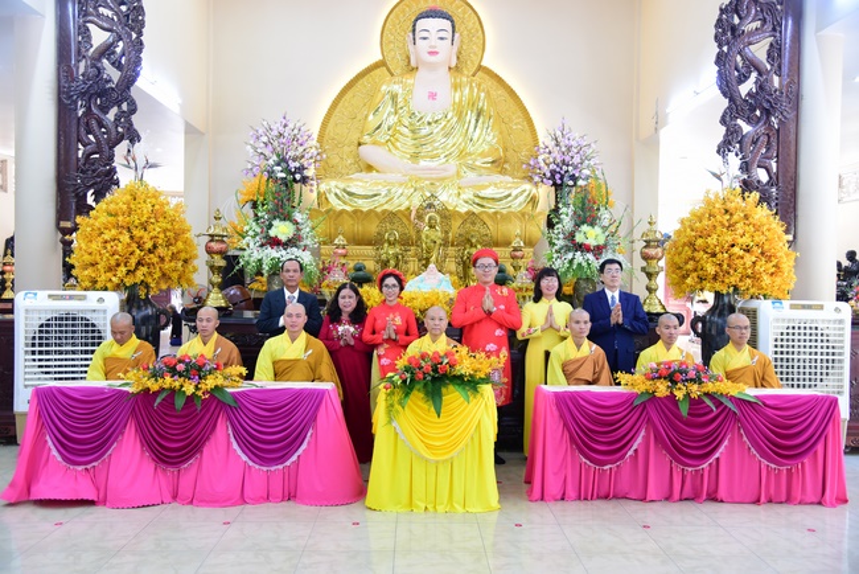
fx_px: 764
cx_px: 430
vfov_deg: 41.2
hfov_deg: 58.7
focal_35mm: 32
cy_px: 287
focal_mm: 32
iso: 1600
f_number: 4
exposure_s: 1/50
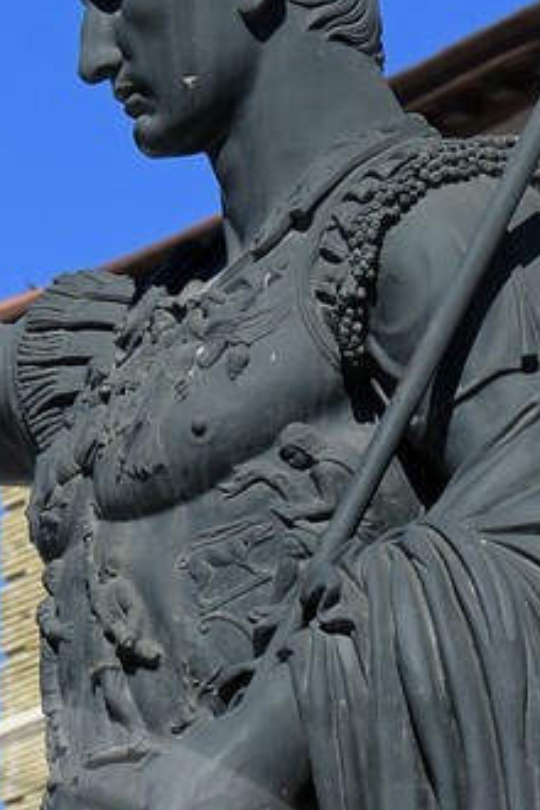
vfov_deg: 6.0
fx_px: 7627
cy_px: 1446
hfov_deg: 4.0
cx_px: -130
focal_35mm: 339
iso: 100
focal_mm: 70
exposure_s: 1/400
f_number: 8
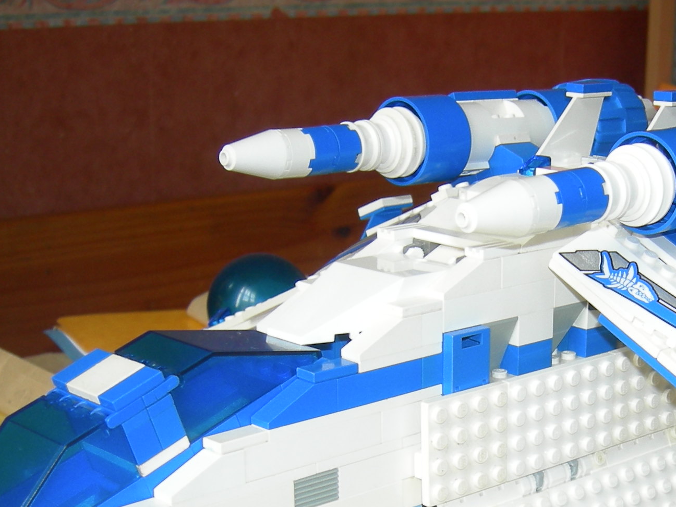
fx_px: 1406
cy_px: 442
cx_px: 496
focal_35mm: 72
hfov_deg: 26.7
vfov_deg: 20.1
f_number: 2.7
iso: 64
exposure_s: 1/30.4
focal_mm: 7.5
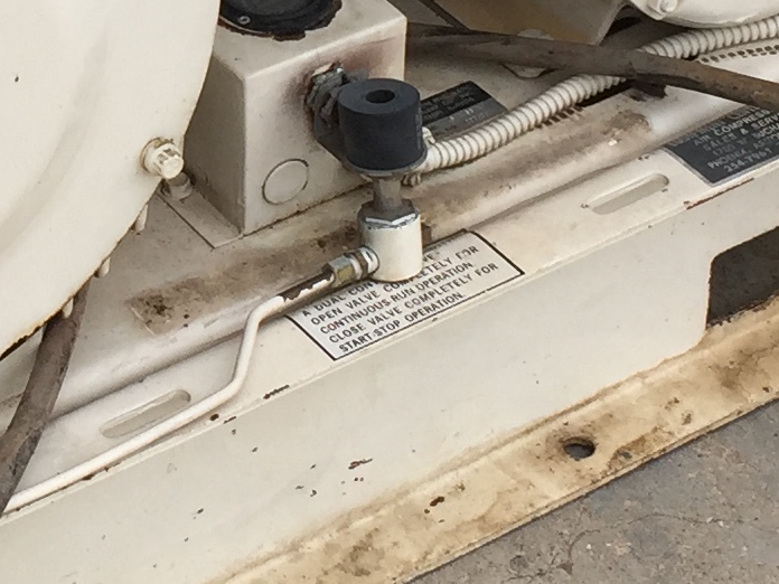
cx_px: -13
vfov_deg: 10.7
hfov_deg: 14.3
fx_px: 3061
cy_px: -88
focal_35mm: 136
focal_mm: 4.15
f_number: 2.2
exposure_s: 1/1163
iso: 32
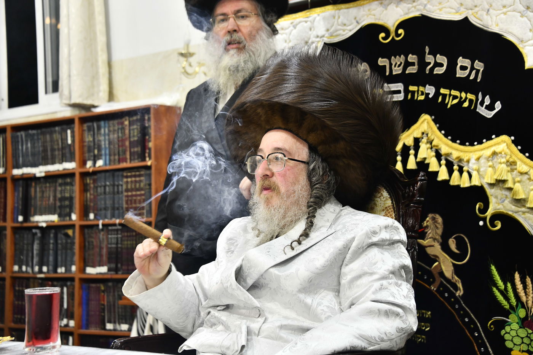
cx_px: 266
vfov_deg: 20.9
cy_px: 178
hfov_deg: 31.0
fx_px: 962
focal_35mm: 65
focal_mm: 65
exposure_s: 1/125
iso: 1250
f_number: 5.6
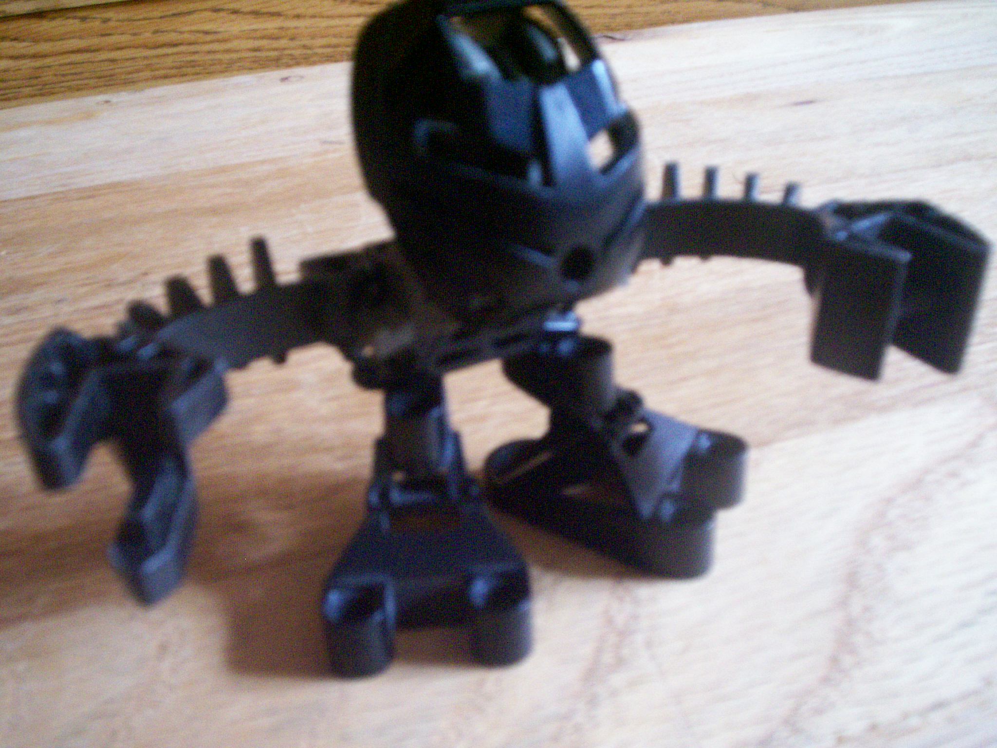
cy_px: 374
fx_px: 1037
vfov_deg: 39.7
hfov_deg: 51.4
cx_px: 498
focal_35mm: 36
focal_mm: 5.9
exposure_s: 1/8
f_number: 4.5
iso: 400
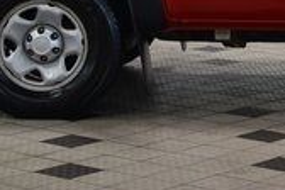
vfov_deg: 8.1
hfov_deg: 11.9
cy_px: -99
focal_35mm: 166
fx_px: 1313
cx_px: 405
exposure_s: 1/20
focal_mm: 29
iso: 400
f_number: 6.3
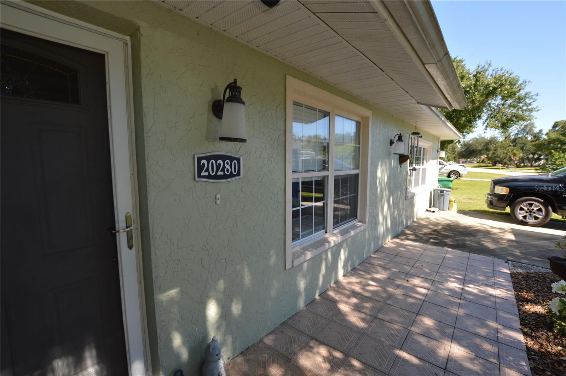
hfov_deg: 100.5
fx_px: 236
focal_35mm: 15
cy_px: 188
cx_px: 283
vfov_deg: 77.2
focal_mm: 10
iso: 100
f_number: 5.6
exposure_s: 1/200
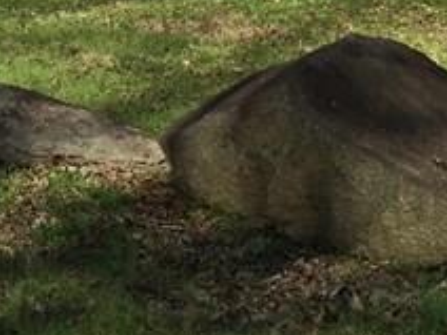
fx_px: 1808
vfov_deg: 10.1
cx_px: -86
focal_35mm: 140
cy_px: -225
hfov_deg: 13.7
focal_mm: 4.15
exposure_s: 1/1883
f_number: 2.2
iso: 32
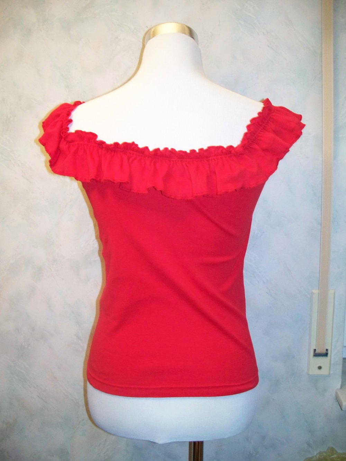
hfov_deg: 38.7
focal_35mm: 37
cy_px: 230
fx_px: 493
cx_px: 173
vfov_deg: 50.1
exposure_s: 1/80
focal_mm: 7.8
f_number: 2.8
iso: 400
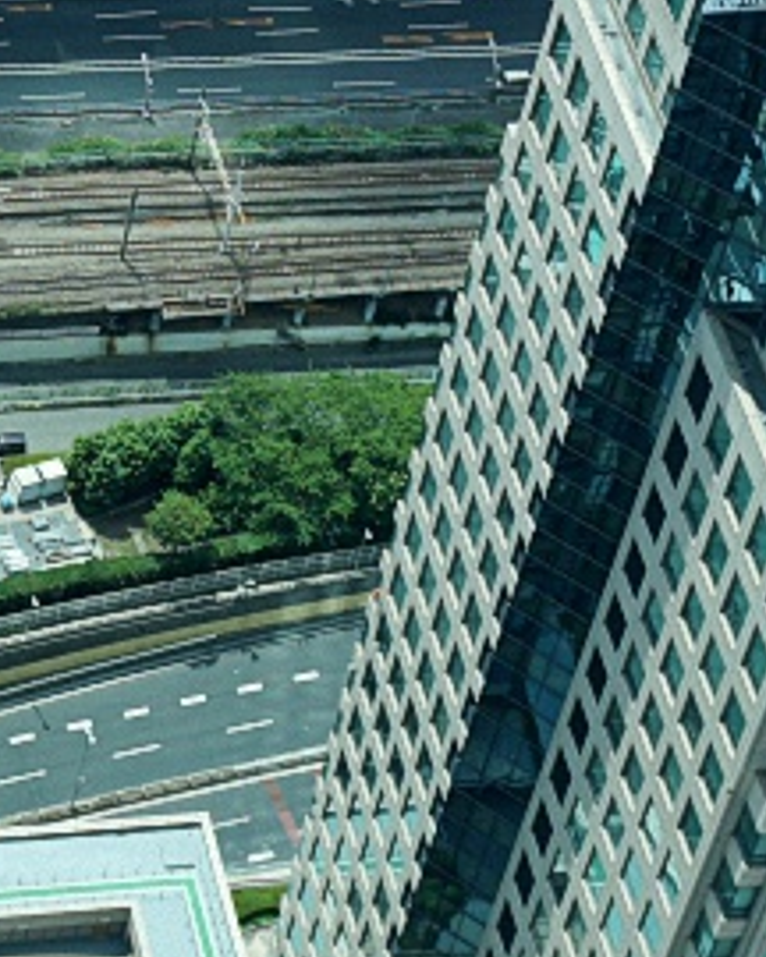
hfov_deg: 10.6
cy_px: 39
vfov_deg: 13.2
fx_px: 4083
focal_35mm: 144
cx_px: -82
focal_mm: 23
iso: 100
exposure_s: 1/500
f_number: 4.5
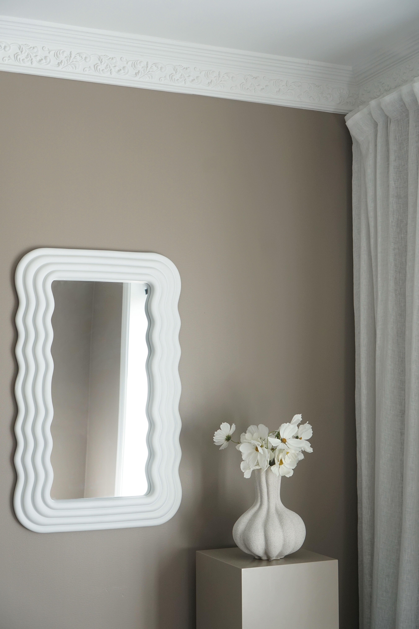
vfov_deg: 37.9
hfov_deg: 25.8
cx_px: 210
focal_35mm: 52
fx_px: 916
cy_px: 314
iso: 400
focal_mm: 35
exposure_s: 1/160
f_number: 4
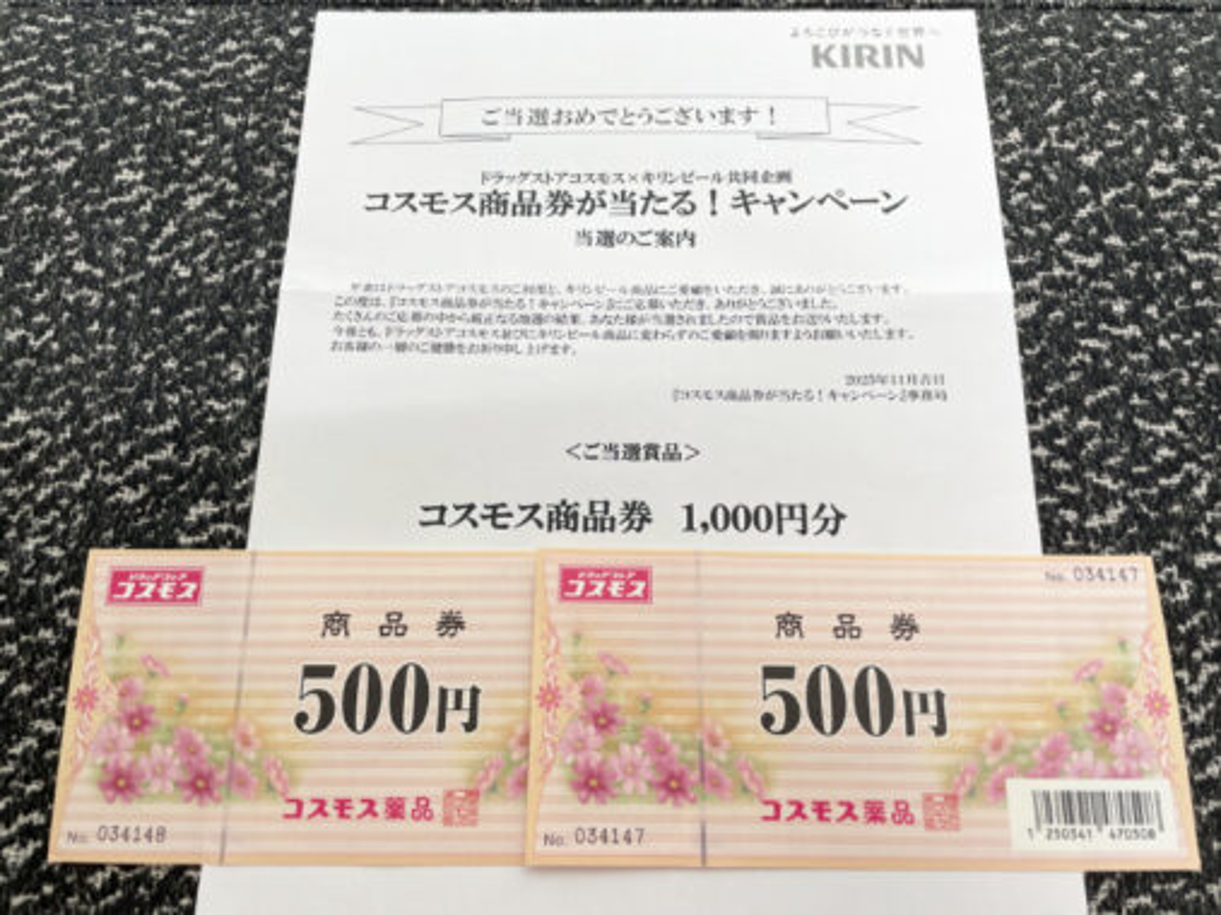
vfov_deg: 53.0
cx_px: 610
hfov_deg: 67.3
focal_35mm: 26
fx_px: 917
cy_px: 458
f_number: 1.6
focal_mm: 4.2
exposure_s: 1/120
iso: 100
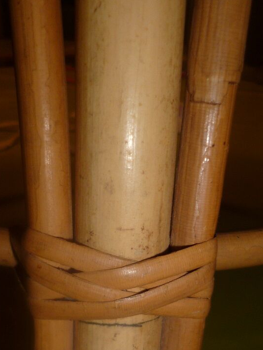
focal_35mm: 43
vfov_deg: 42.6
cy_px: 258
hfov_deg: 33.6
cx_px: 111
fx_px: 435
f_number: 2.5
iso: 100
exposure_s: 1/60
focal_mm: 4.3
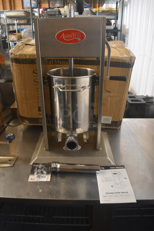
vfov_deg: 67.3
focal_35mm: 27
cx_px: 77
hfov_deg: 48.0
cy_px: 116
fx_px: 173
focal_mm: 18
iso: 4000
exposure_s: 1/125
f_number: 3.5
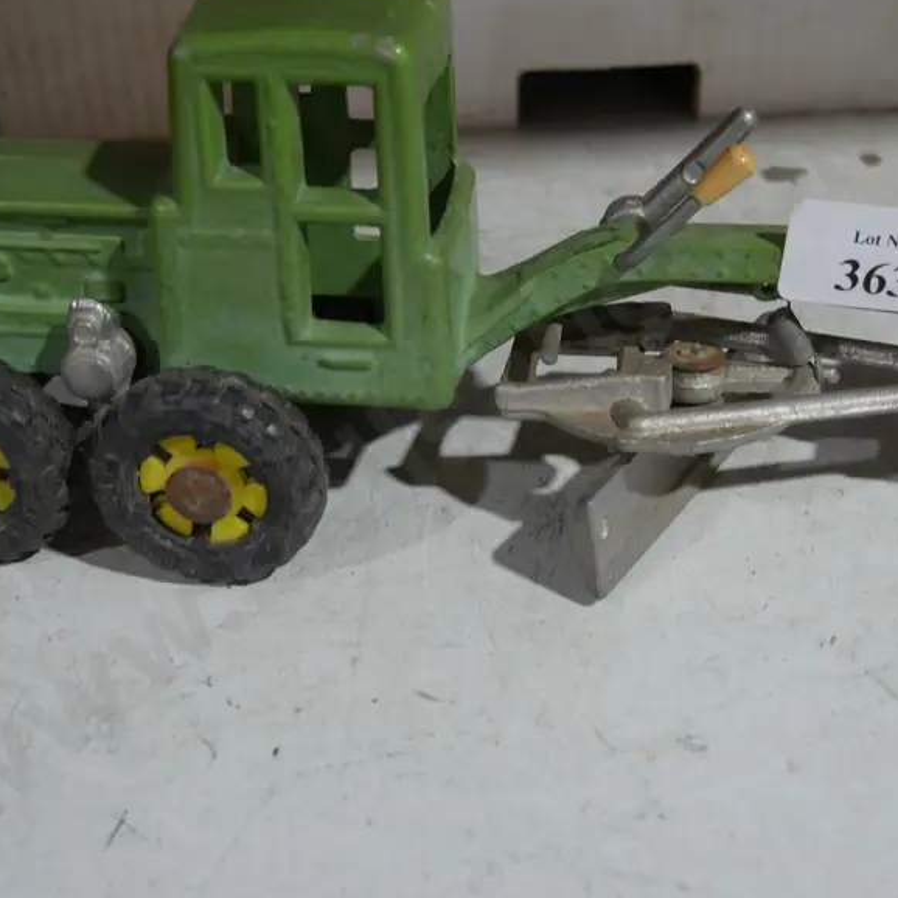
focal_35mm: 47
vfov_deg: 35.8
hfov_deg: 35.8
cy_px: 329
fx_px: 1379
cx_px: 583
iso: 400
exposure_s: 1/60
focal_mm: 15
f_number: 3.6
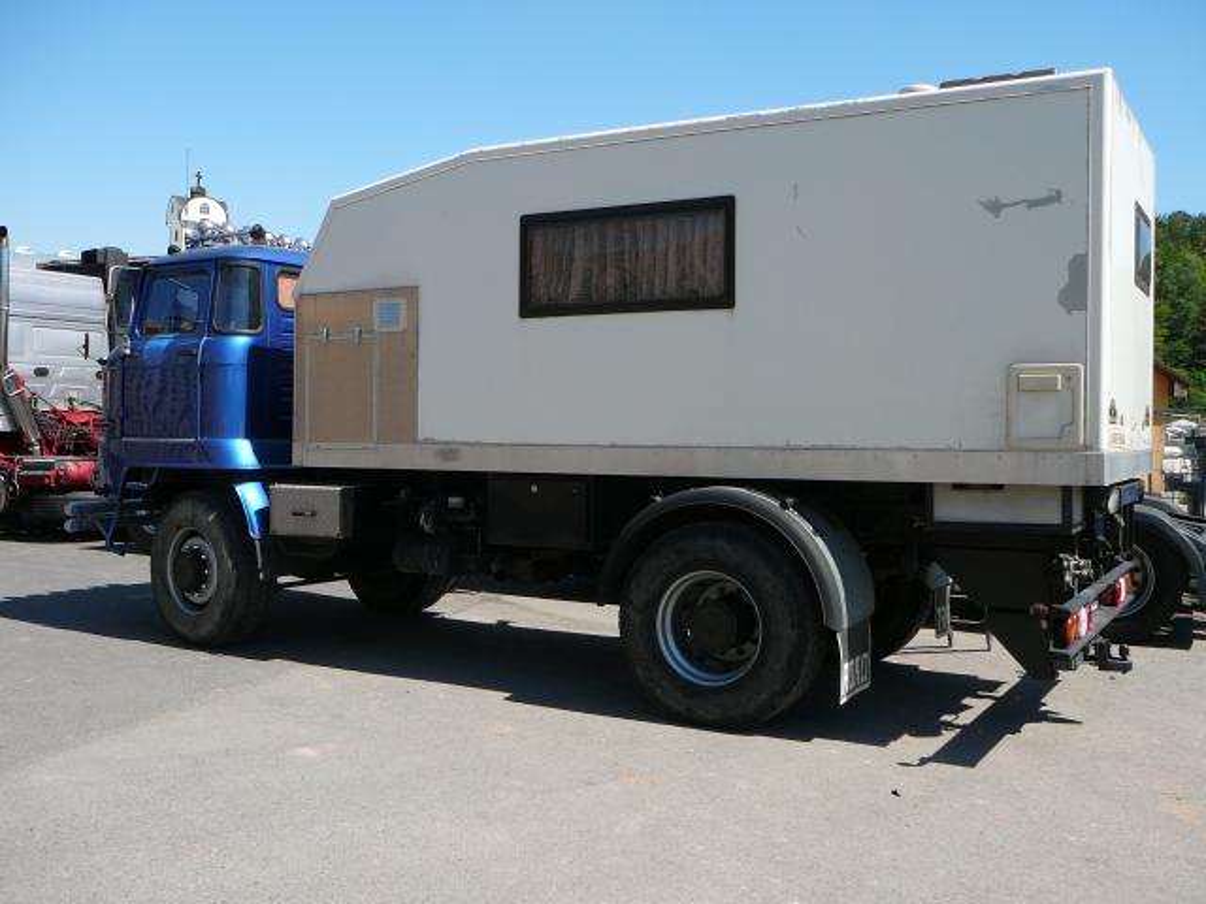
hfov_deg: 52.6
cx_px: 603
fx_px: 1219
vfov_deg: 40.7
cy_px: 452
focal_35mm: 35
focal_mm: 5.2
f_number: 5
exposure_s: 1/400
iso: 80
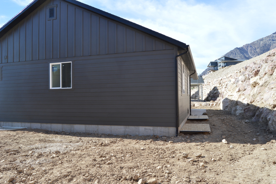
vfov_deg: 47.9
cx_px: 138
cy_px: 92
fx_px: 207
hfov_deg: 67.4
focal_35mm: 27
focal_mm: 18
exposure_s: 1/200
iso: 100
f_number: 7.1
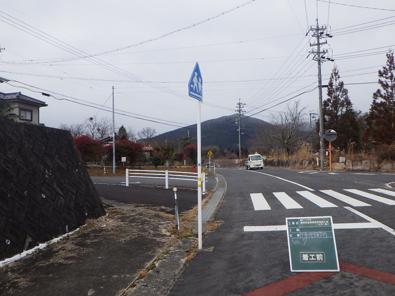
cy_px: 148
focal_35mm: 28
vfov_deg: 49.7
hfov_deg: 63.4
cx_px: 198
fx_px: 320
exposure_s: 1/1000
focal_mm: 5
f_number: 4.2
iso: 250
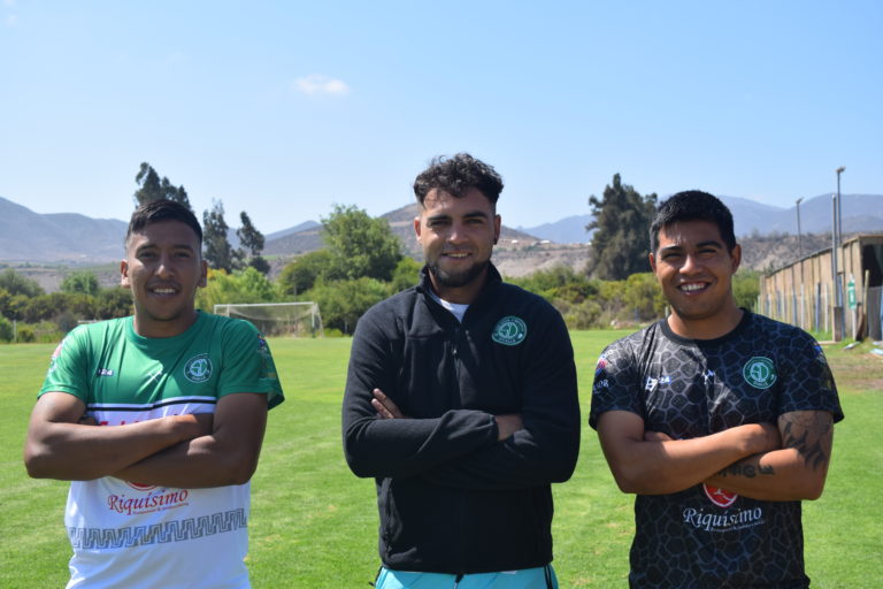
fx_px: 993
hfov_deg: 47.9
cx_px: 442
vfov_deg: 33.0
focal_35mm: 40
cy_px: 294
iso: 400
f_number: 6.3
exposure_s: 1/1600
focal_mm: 27
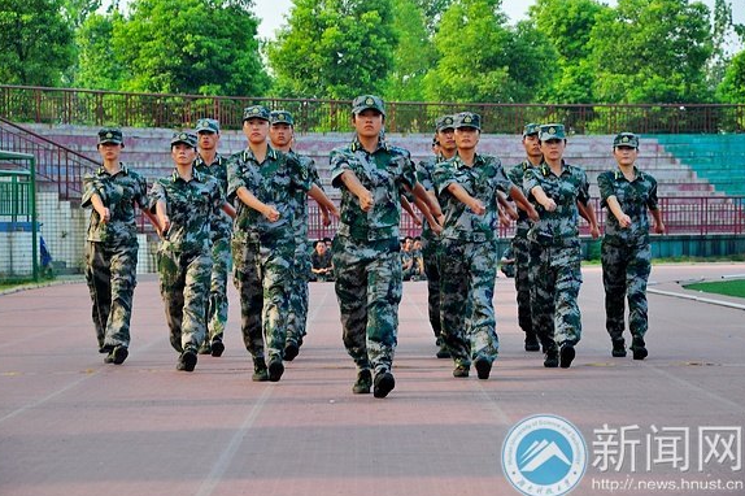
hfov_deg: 12.5
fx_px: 3403
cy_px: 254
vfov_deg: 8.3
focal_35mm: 165
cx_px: 372
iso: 200
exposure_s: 1/125
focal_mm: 105
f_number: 5.6
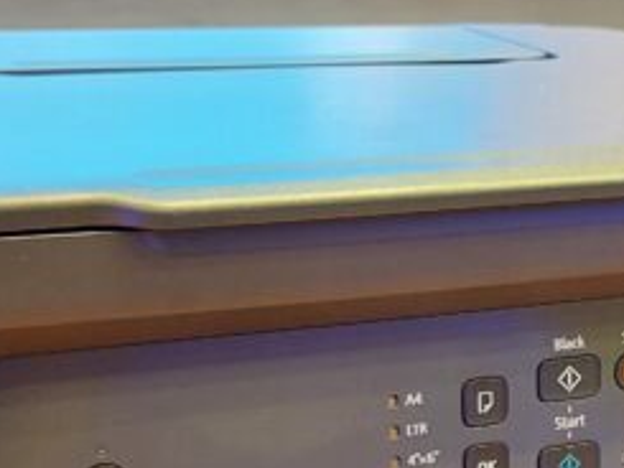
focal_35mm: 60
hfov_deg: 32.1
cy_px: 430
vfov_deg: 23.7
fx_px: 1082
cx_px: 357
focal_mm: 5.06
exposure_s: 1/33
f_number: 1.8
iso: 500
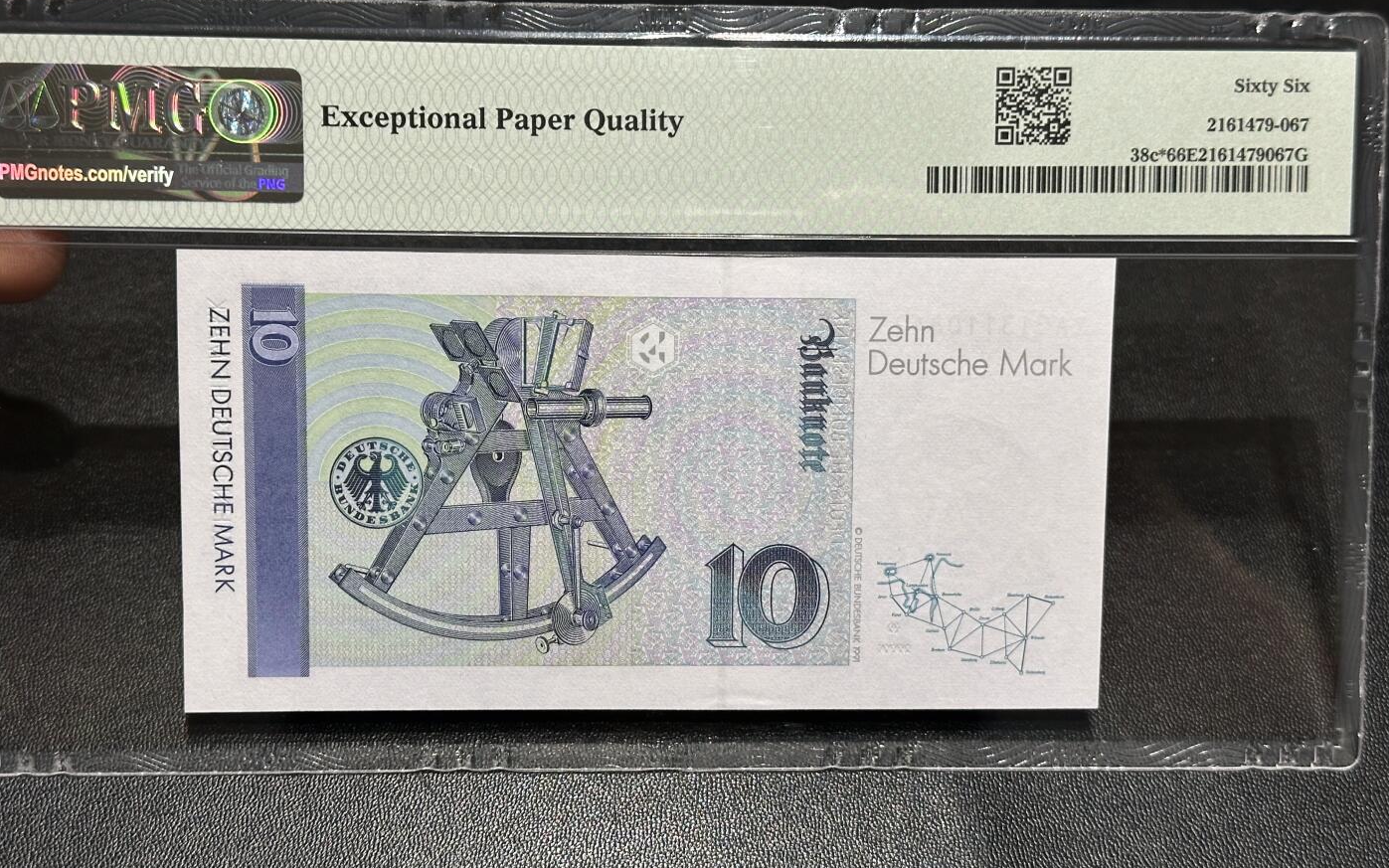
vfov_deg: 25.3
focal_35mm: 51
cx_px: 694
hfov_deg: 39.6
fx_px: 1931
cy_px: 431
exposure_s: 1/50
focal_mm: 6.86
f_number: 1.78
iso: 125
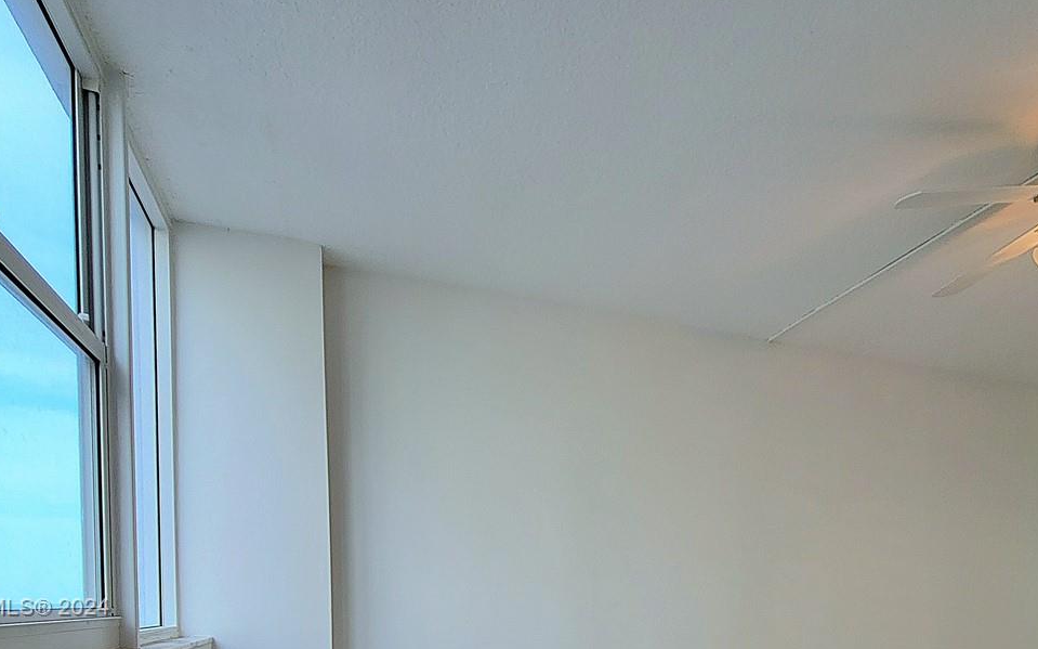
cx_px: 629
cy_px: 609
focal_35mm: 23
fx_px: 651
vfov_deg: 46.6
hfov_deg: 76.2
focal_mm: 2.2
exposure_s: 1/120
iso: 50
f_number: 2.2
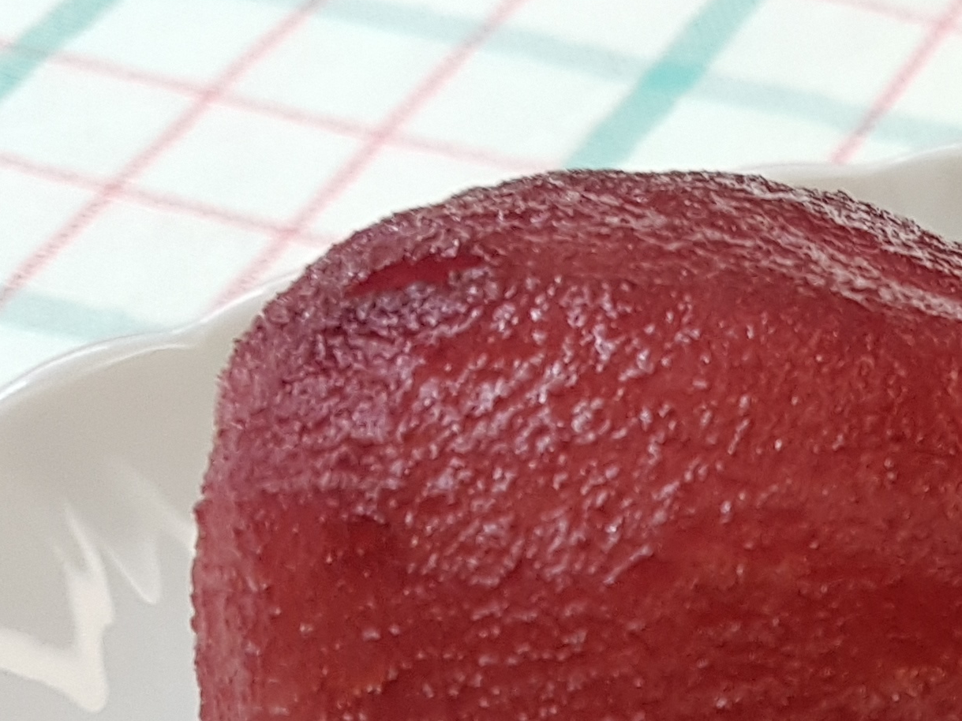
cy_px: 727
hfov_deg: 19.9
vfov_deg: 16.8
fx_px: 2390
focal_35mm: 86
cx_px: 1413
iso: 160
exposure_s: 1/33
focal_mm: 4.2
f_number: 1.7
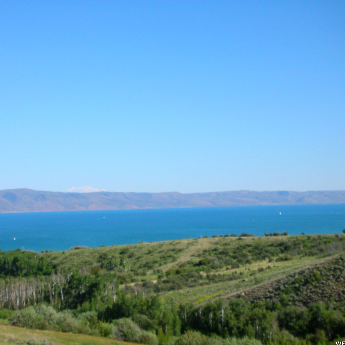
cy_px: 172
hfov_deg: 19.9
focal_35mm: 87
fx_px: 981
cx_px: 130
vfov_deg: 19.9
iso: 50
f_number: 12.4
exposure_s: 1/74.6
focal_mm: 12.2
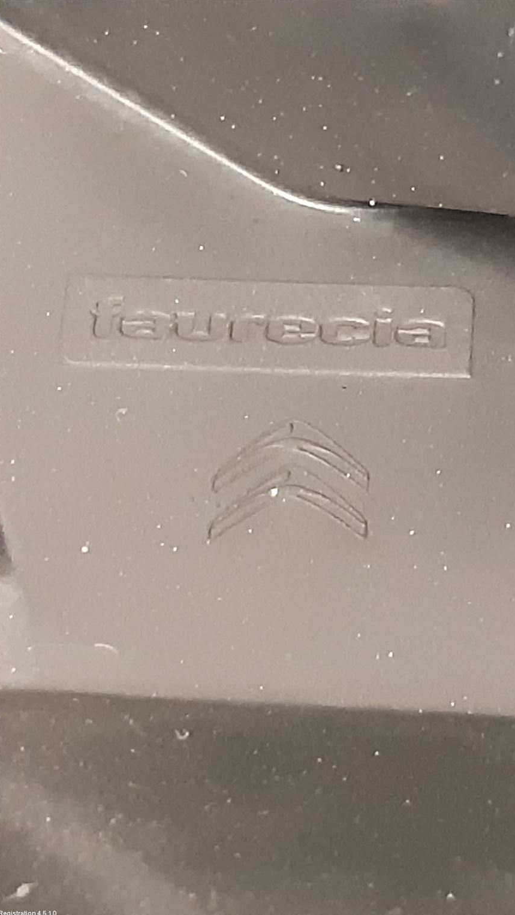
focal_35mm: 38
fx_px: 922
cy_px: 458
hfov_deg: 27.6
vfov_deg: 52.8
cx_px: 610
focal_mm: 3.93
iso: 640
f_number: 1.7
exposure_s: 1/20
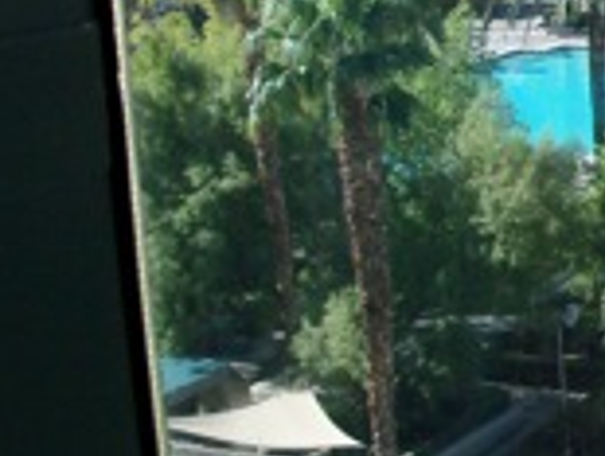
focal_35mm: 124
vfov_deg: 12.0
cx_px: 1066
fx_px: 2172
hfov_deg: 14.2
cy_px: 177
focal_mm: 6.3
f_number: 3
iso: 80
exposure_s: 1/60
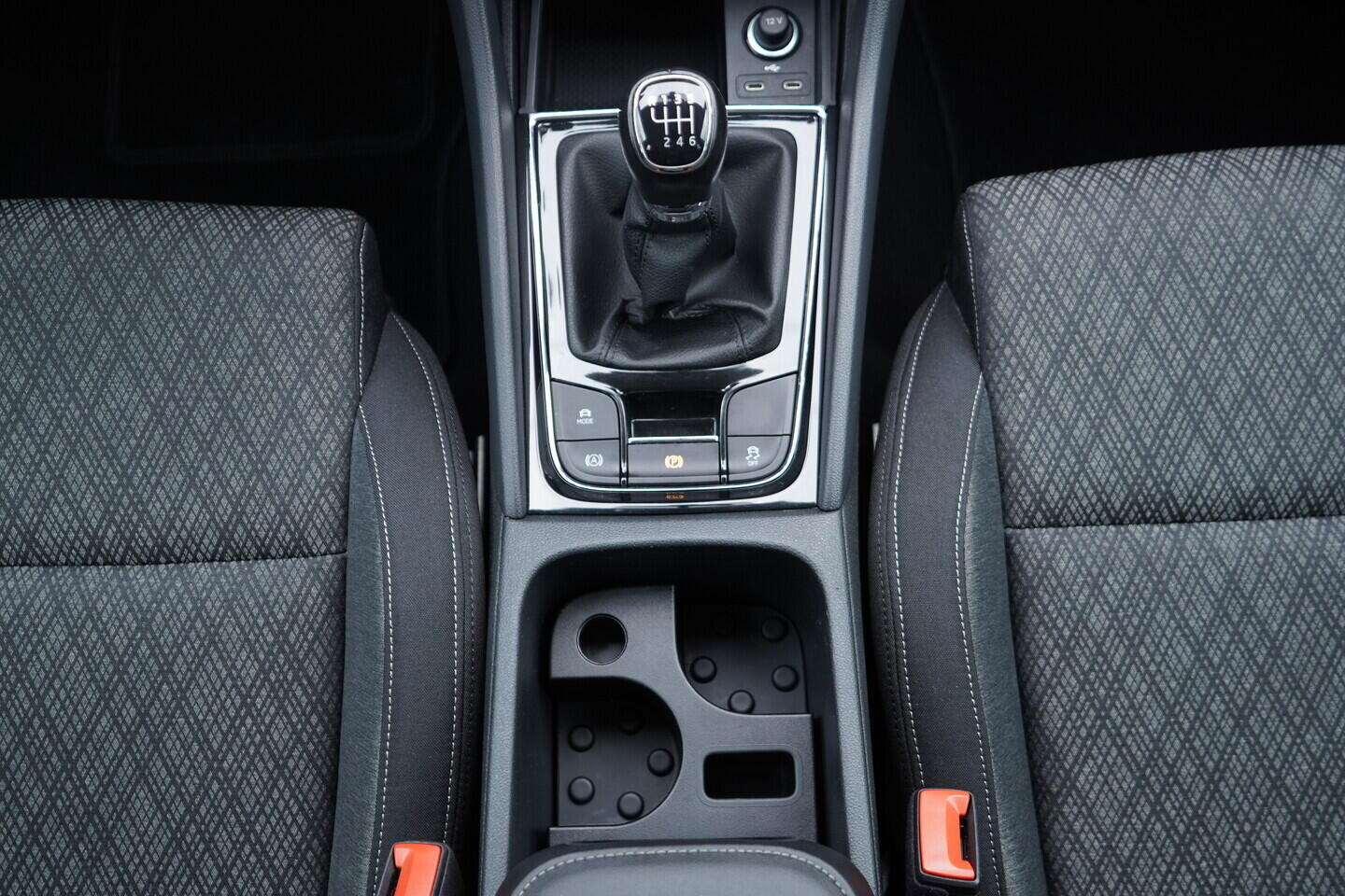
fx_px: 1345
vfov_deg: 36.9
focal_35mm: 36
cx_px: 672
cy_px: 448
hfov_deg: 53.1
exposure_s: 1/40
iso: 400
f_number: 2.8
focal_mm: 24
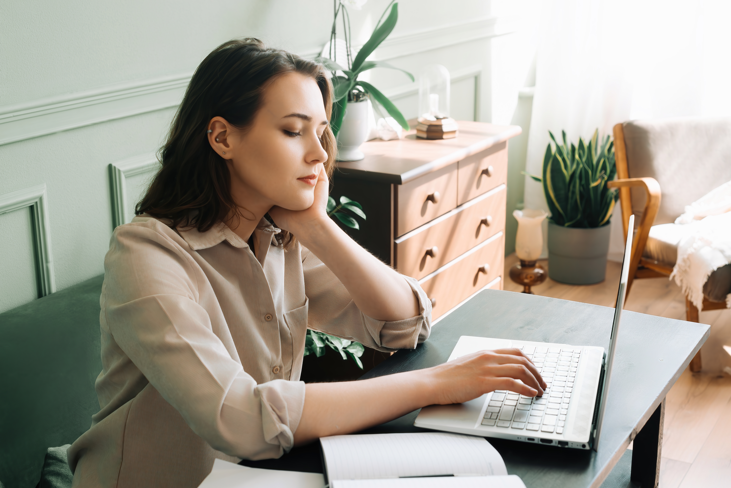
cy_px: 244
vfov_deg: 27.0
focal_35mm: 50
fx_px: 1016
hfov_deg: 39.6
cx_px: 366
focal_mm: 50
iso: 640
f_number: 5.6
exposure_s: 1/320
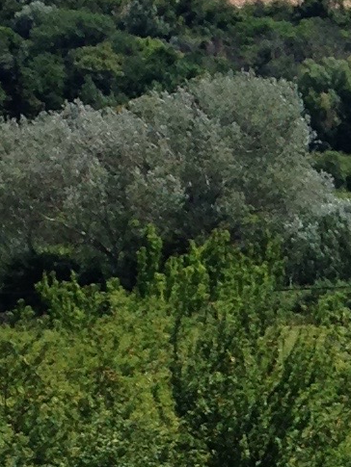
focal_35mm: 222
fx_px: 3000
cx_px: 669
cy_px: 351
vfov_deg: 8.9
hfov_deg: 6.5
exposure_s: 1/1642
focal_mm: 4.12
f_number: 2.4
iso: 50
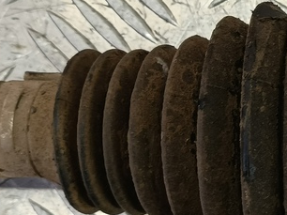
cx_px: 421
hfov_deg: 21.6
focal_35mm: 77
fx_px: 638
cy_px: 146
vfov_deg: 19.0
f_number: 1.6
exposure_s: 1/50
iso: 107
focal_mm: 4.11
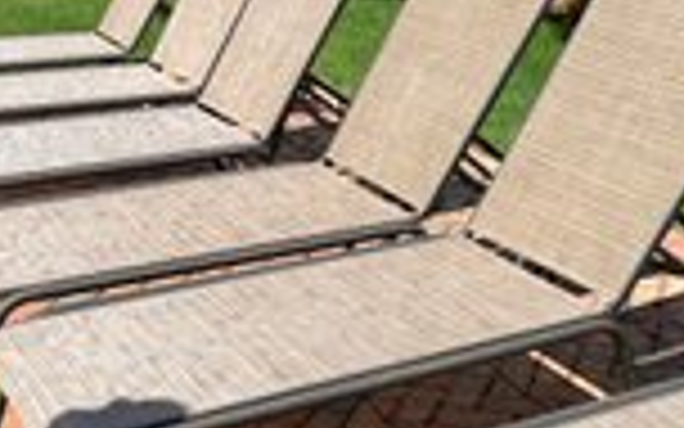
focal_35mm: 62
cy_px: 358
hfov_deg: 32.8
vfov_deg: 20.7
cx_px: 434
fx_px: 1156
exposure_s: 1/4115
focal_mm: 5.7
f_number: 1.5
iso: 50
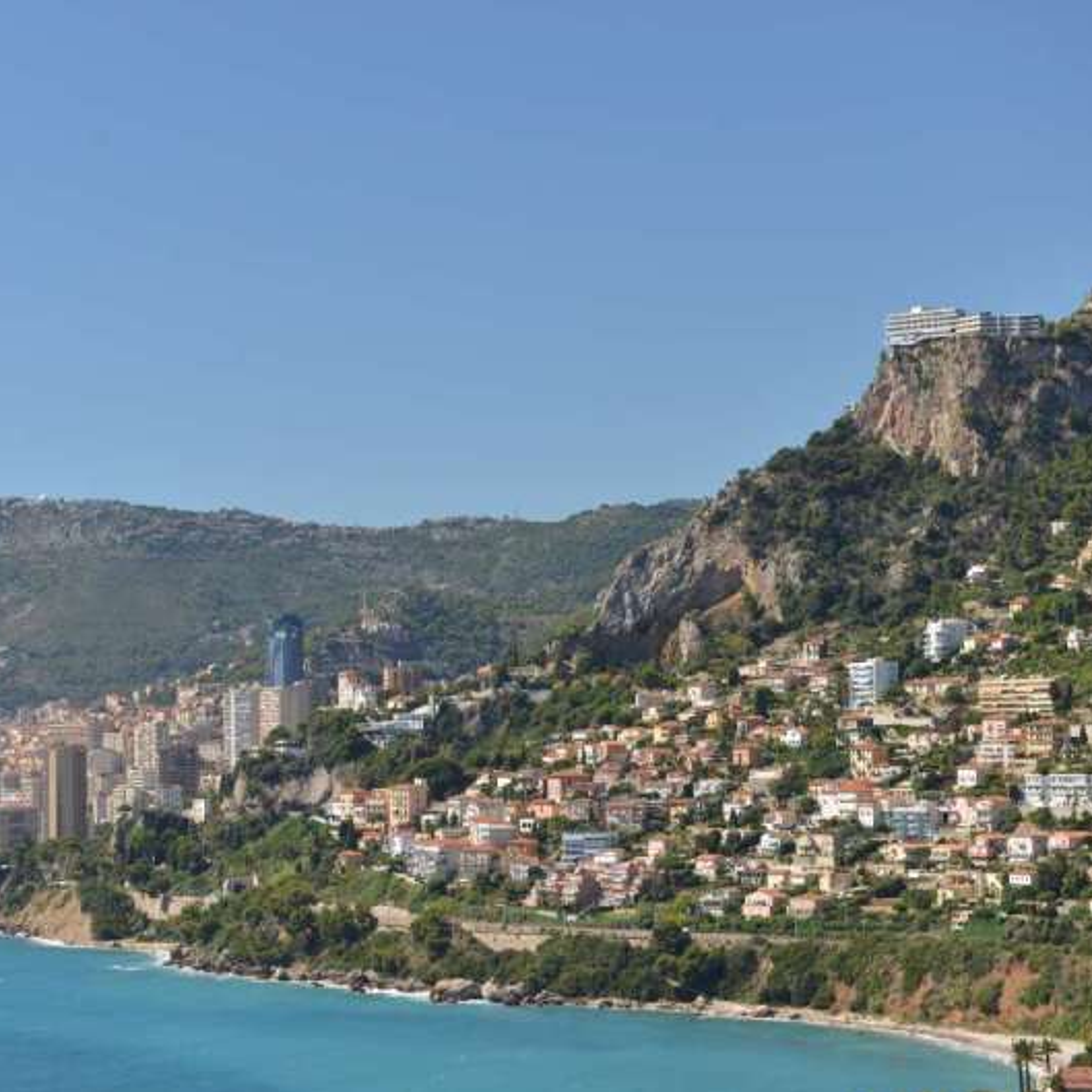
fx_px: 3212
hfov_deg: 19.2
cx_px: 312
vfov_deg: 19.3
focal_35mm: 90
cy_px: 549
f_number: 7.1
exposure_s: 1/200
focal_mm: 70
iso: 125
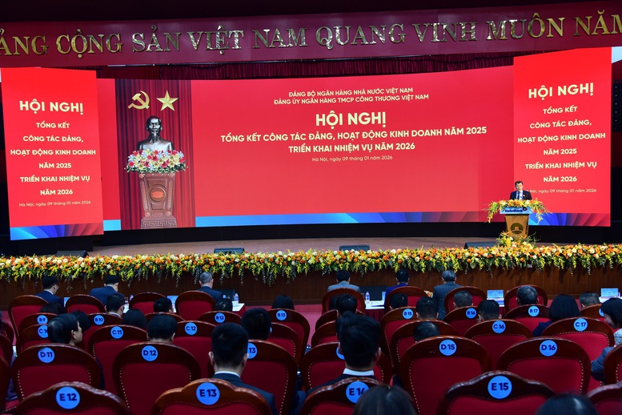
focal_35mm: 31
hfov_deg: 60.3
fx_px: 536
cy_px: 208
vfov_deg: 42.3
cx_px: 311
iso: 1100
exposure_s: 1/90
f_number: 4.8
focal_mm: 31
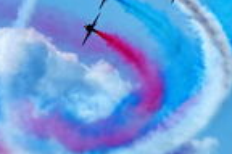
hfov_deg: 1.7
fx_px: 8010
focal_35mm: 1243
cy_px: 59
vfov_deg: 1.1
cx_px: 41
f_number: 14
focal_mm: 300
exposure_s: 1/800
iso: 400
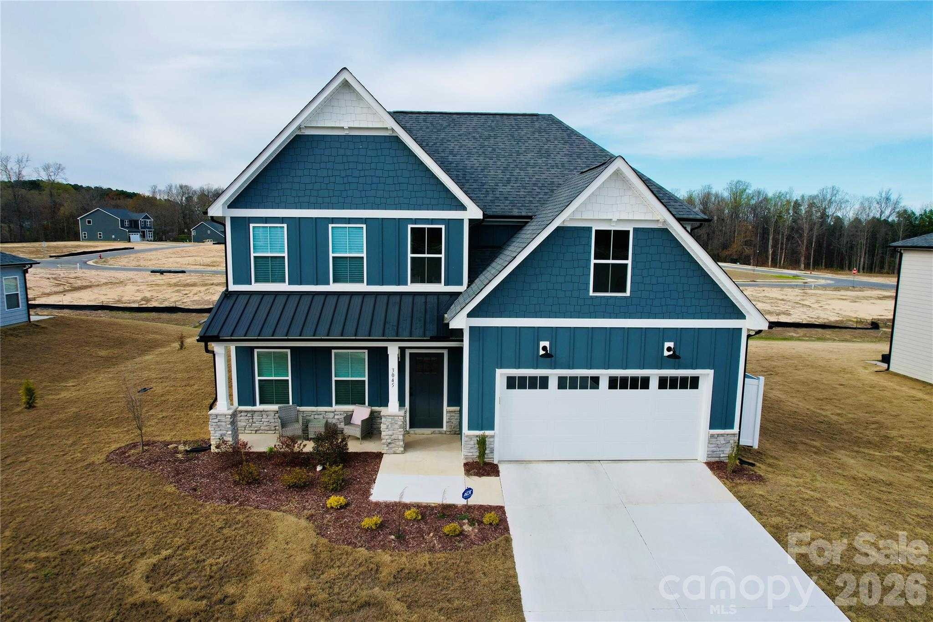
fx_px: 570
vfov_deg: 57.2
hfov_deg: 78.6
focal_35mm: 22
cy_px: 311
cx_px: 466
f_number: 2.8
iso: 100
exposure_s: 1/1250
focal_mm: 8.38
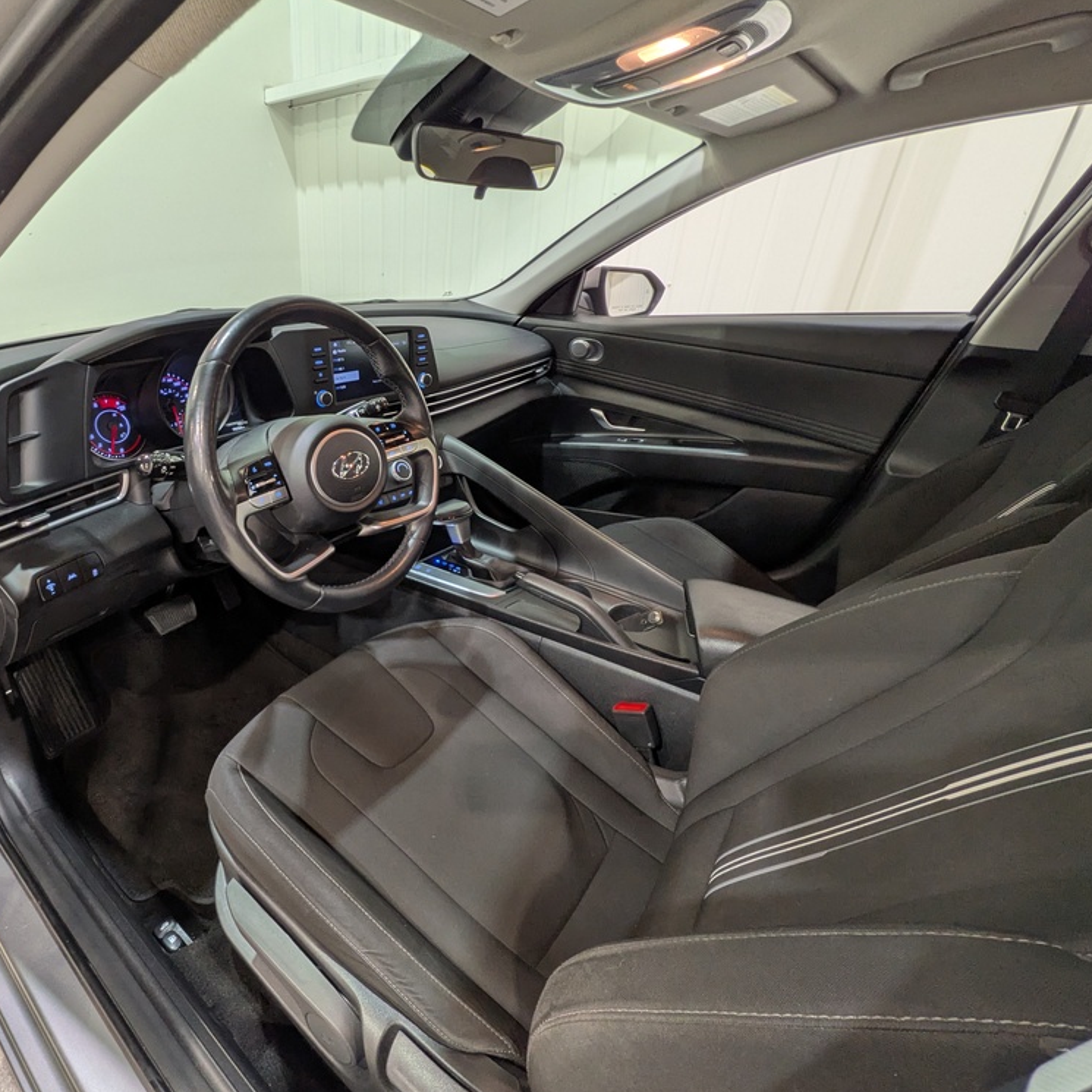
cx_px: 358
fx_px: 607
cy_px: 548
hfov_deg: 81.0
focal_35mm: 17
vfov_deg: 84.0
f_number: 2.2
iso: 53
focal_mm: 1.83
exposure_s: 1/25
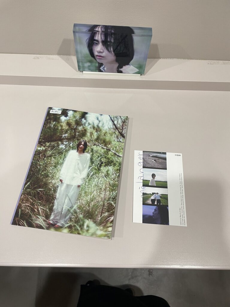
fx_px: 230
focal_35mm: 26
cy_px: 154
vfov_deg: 67.3
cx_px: 115
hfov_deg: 53.1
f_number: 1.6
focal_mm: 4.2
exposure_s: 1/83
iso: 125
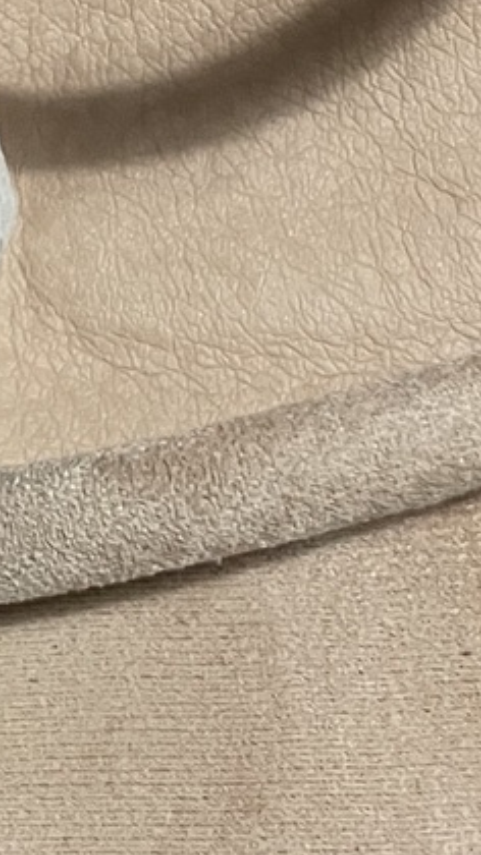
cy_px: -94
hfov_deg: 10.8
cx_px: -269
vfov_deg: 19.0
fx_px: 2451
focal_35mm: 108
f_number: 1.6
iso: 400
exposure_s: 1/33
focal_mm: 4.2
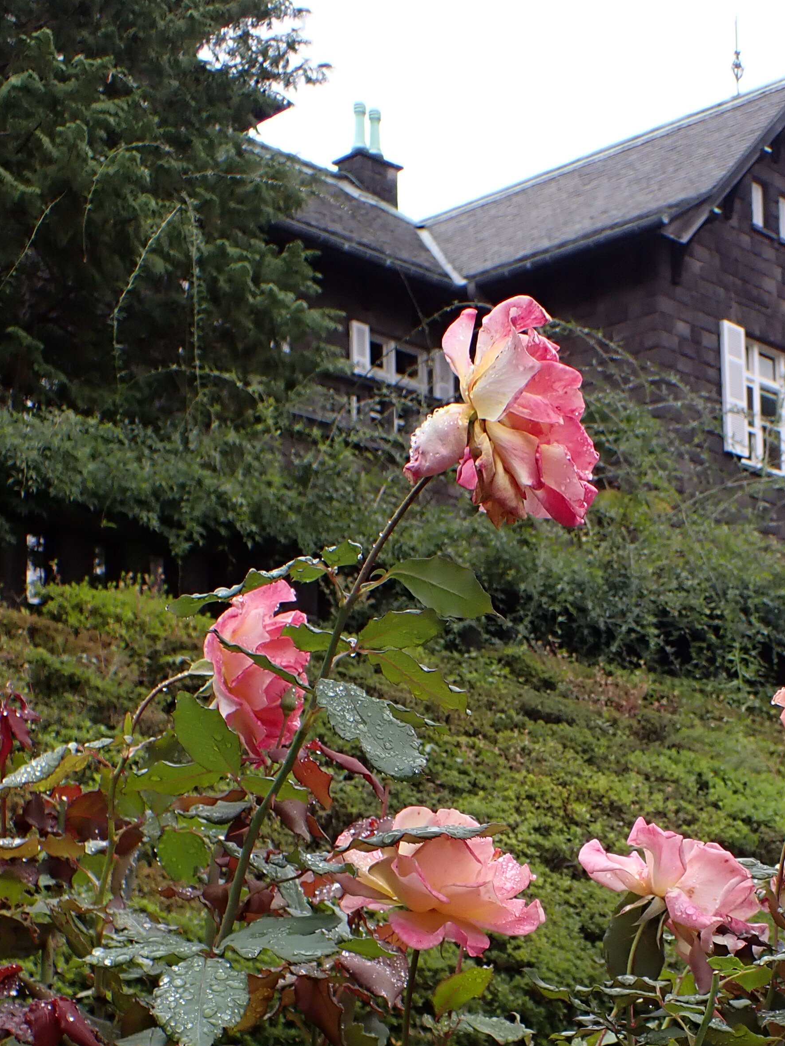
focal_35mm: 51
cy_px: 873
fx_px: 1542
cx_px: 588
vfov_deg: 35.9
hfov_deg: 28.2
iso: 100
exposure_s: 1/200
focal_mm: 5.4
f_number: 3.2
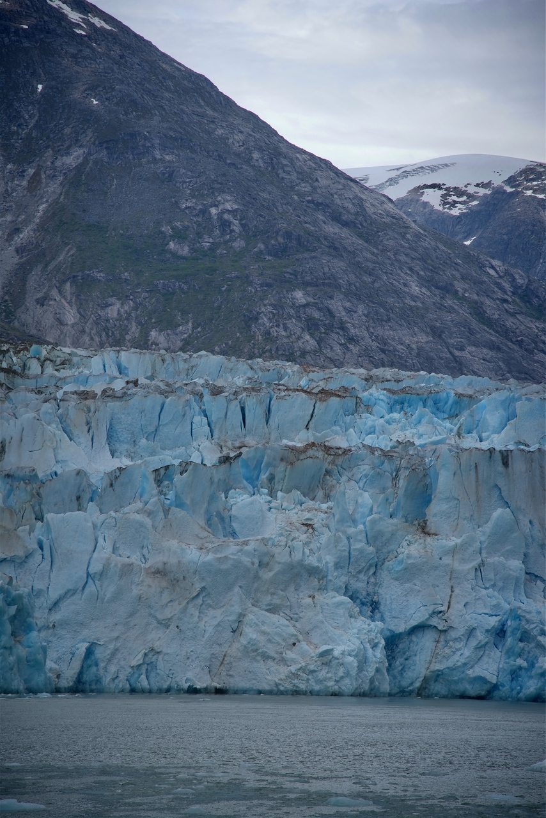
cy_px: 409
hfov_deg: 11.4
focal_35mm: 120
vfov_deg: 17.1
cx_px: 273
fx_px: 2728
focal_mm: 120
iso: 100
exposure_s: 1/250
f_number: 5.6
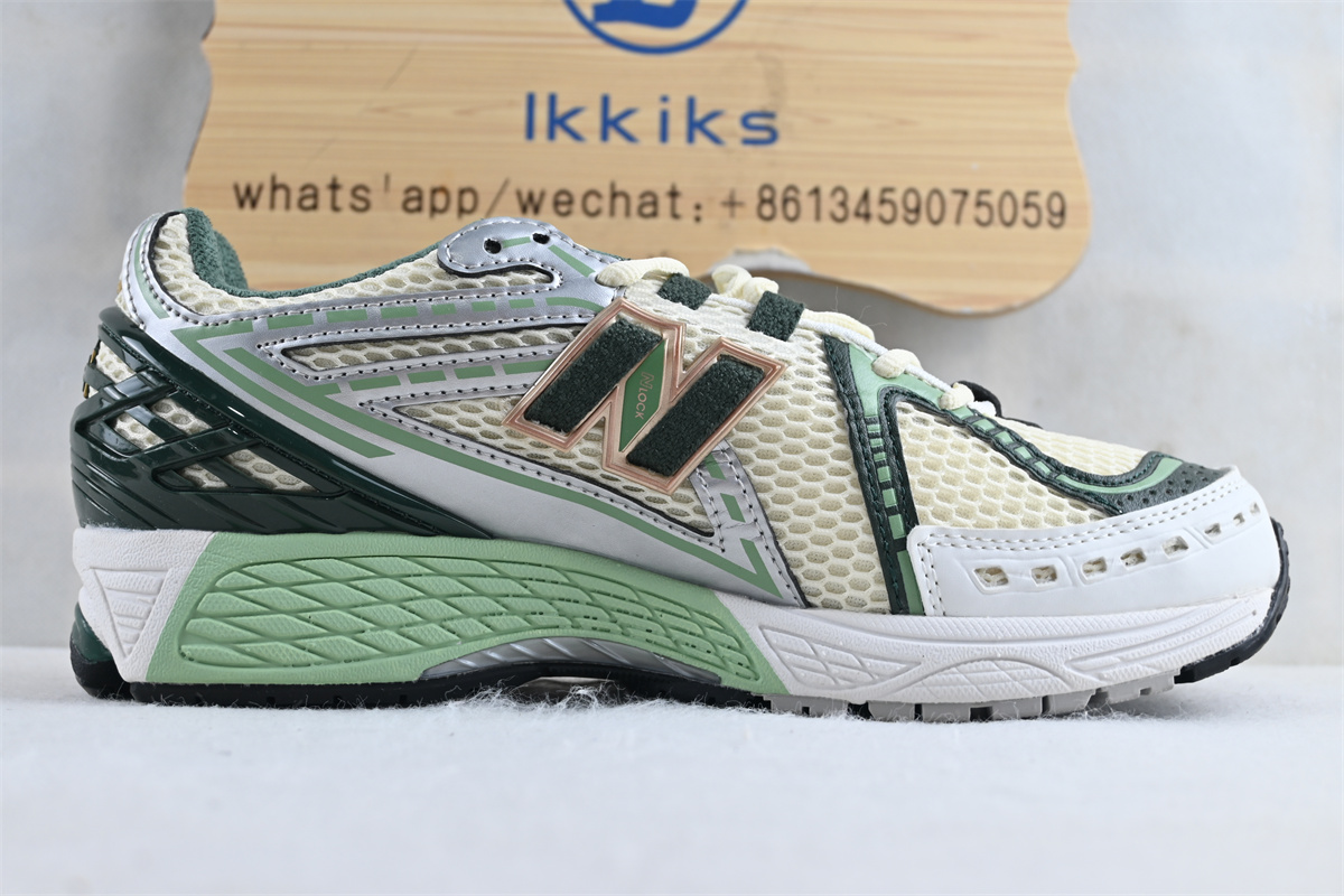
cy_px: 448
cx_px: 672
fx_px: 1848
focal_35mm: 50
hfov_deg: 40.0
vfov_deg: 27.3
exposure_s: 1/30
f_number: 5
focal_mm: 33
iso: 100
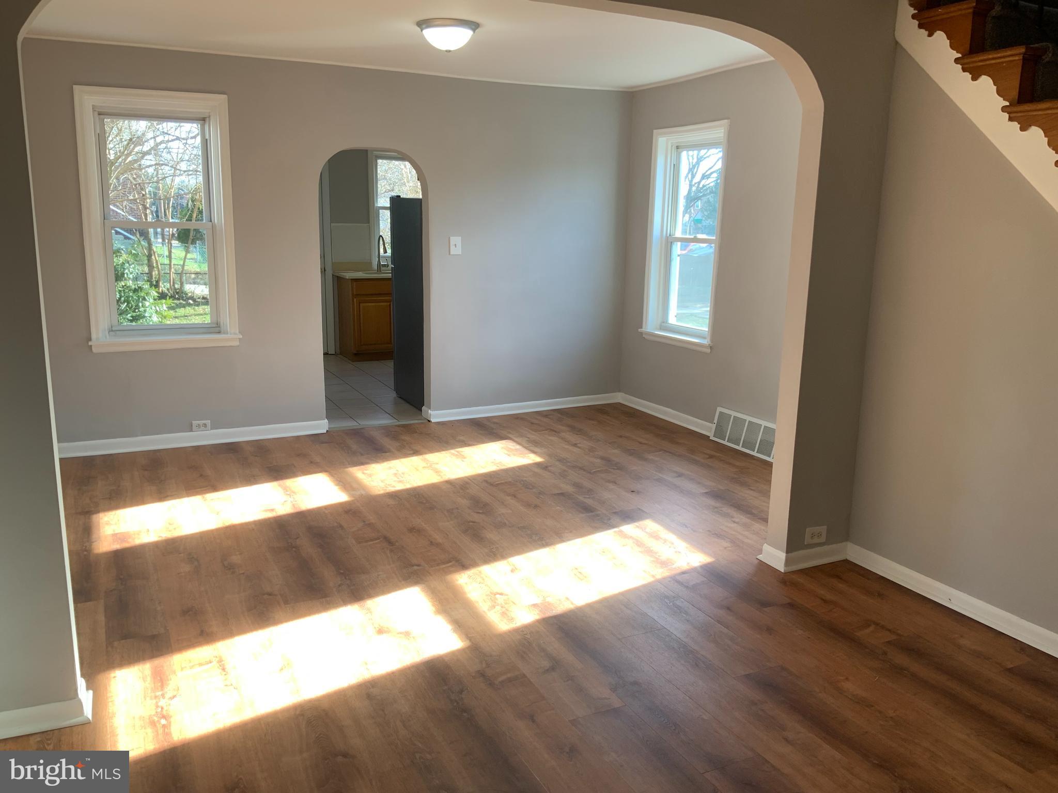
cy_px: 396
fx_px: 886
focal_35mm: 29
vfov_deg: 48.2
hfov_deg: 61.7
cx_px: 529
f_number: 1.8
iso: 50
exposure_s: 1/120
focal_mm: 3
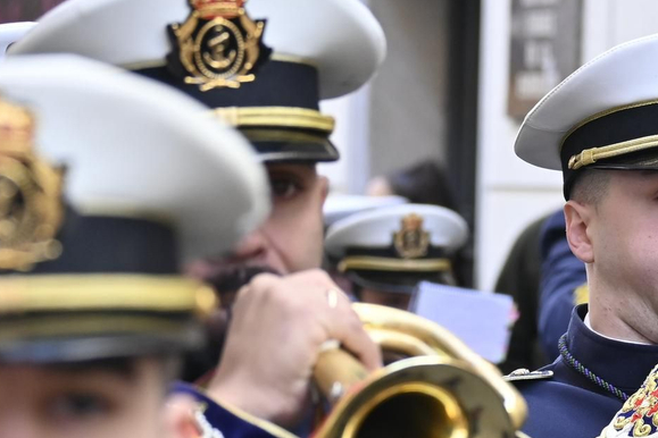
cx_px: 709
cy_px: 231
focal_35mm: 377
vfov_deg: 3.6
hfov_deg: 5.4
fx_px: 6897
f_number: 5
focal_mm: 91
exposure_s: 1/200
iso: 500
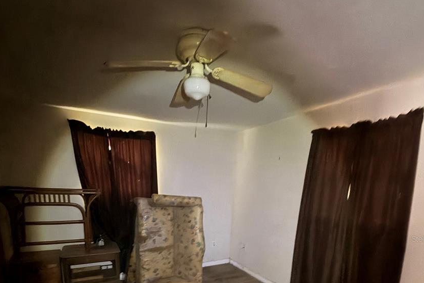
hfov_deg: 81.2
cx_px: 219
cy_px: 239
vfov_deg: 54.1
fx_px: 247
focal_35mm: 21
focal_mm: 2.22
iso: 1000
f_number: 2.2
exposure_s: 1/8
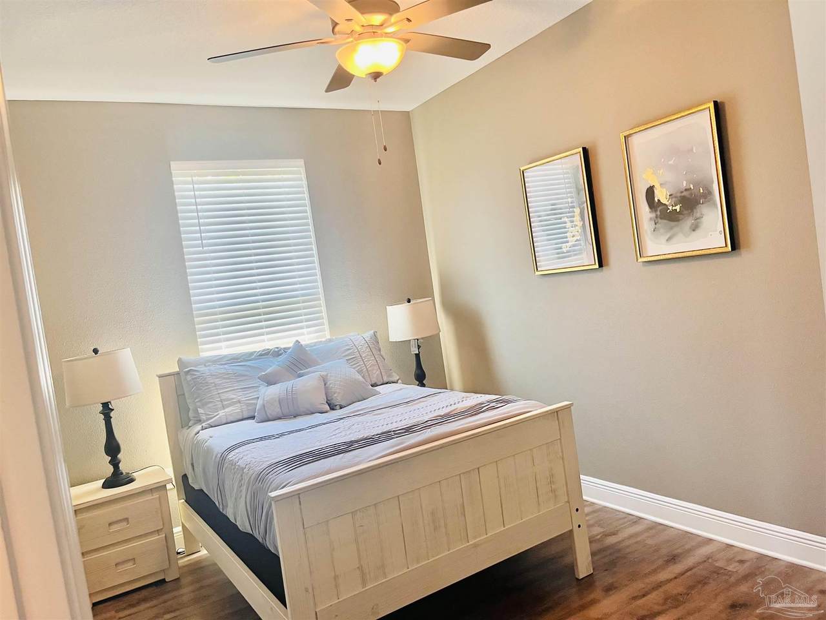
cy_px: 310
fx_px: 620
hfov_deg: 67.3
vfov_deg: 53.1
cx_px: 413
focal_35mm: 26
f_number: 1.6
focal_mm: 5.1
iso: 100
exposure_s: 1/60
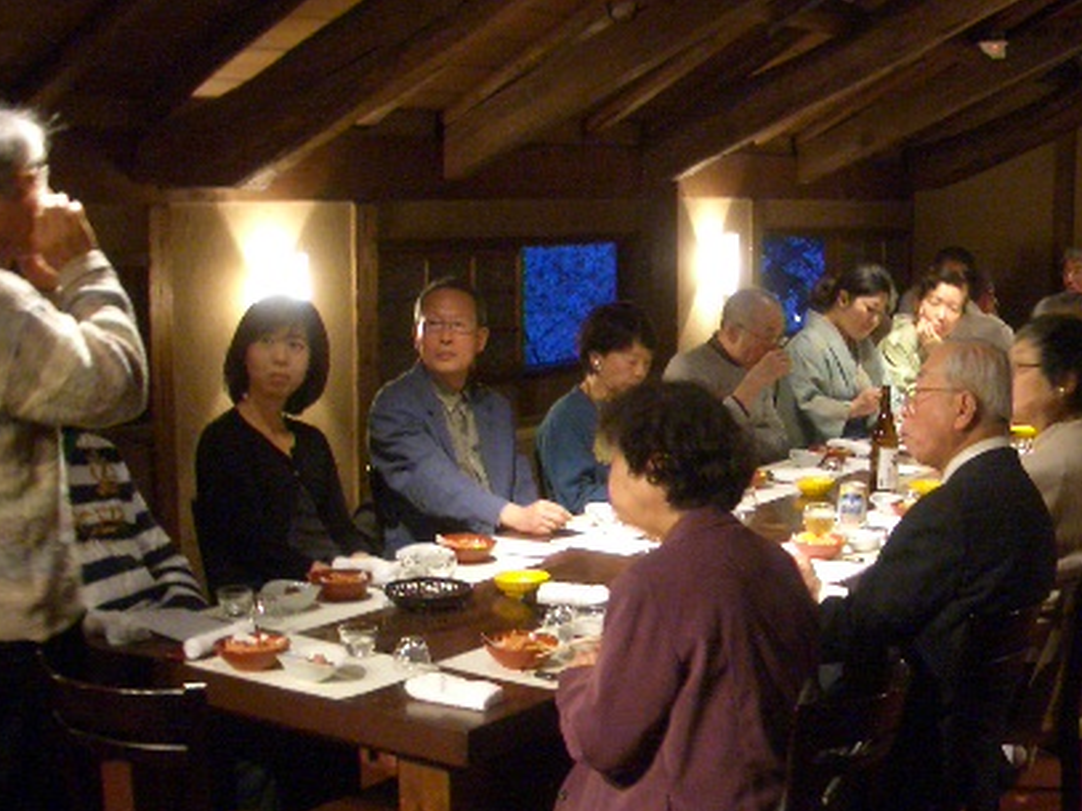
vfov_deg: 26.5
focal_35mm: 55
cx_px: 723
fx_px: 1719
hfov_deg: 34.6
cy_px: 407
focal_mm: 5.8
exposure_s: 1/8
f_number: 2.6
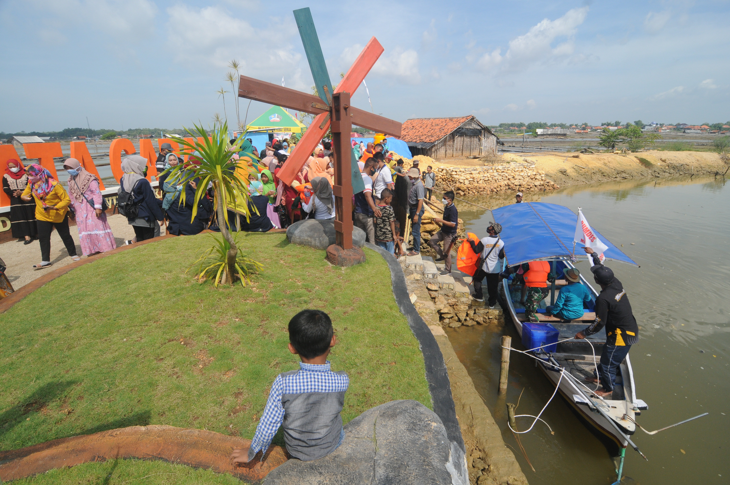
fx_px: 334
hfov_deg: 95.0
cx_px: 365
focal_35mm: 16
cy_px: 242
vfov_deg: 71.9
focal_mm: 11
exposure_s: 1/800
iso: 400
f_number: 7.1
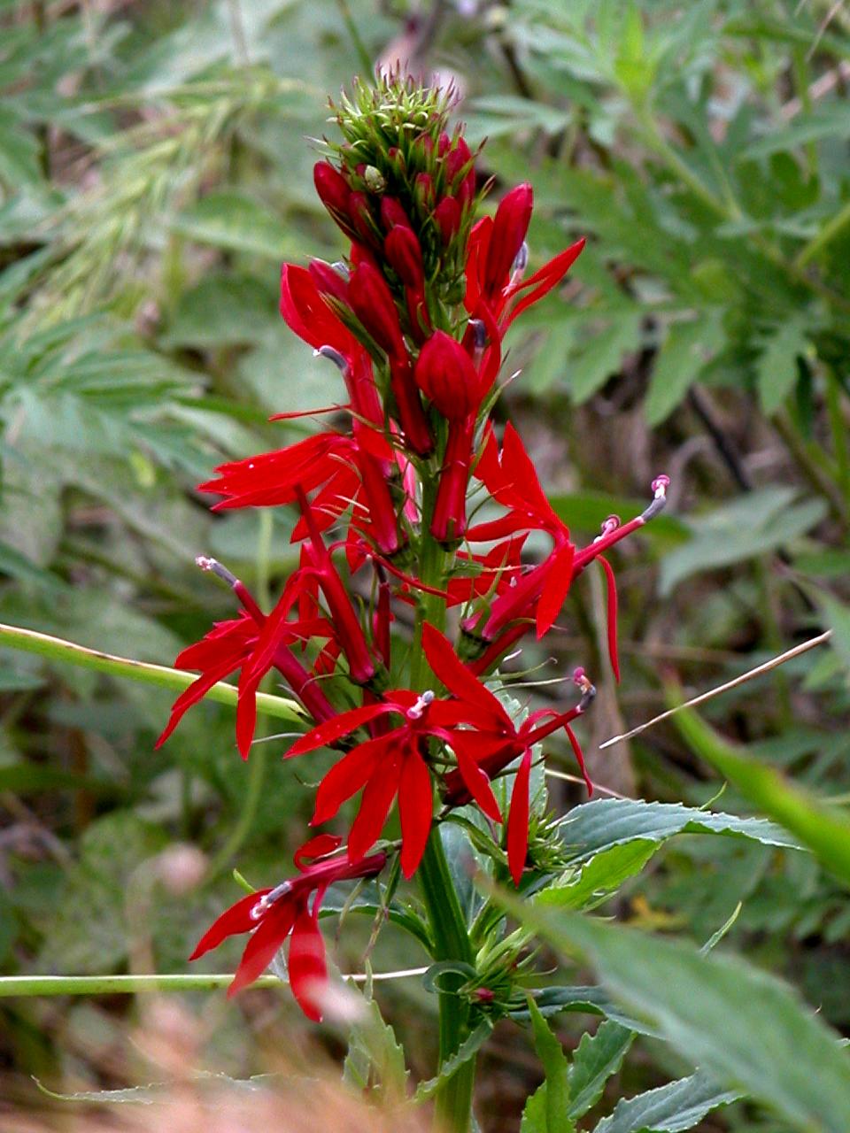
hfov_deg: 5.6
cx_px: 425
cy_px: 566
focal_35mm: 266
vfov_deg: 7.4
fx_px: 8709
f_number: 7.4
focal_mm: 67.7
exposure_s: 1/30.8
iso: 100
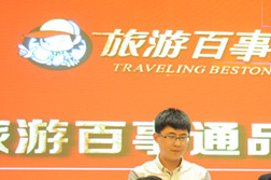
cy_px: 211
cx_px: 265
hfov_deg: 21.3
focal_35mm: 93
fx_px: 699
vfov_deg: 14.2
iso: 800
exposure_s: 1/40
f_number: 4.2
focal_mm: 26
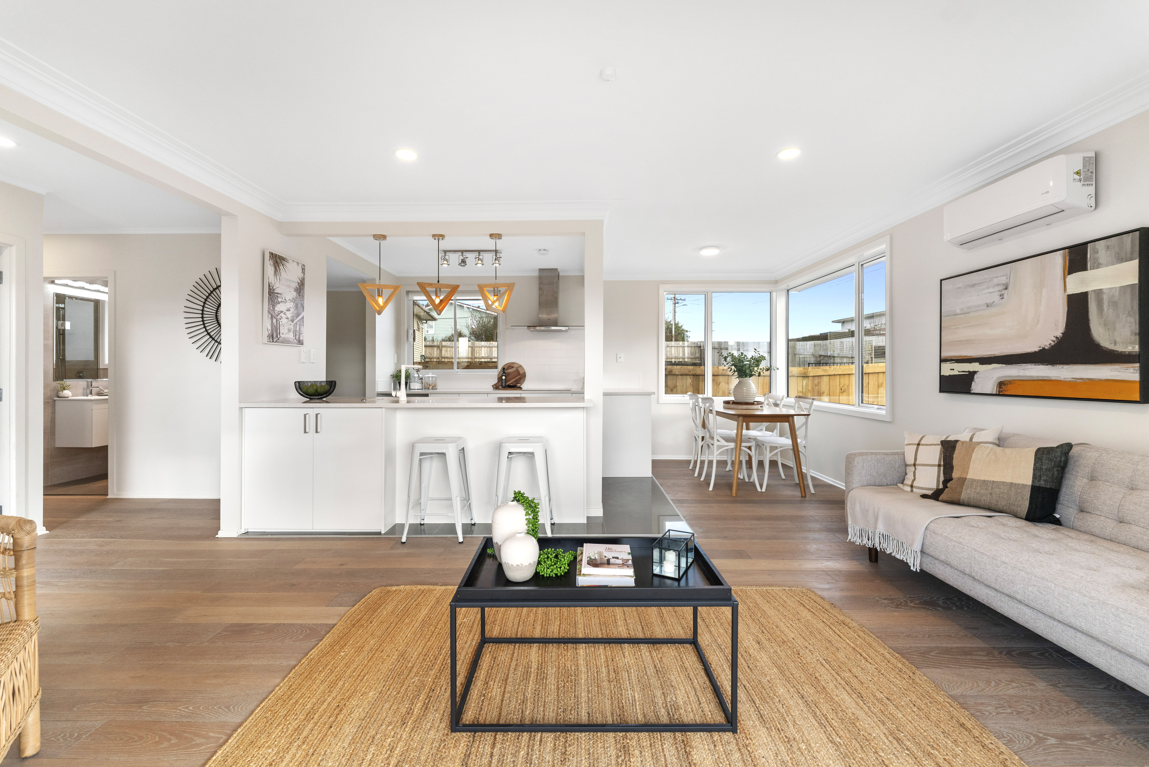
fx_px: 476
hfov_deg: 100.8
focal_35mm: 15
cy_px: 384
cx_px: 574
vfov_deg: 77.7
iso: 640
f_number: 7.1
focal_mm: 14.9
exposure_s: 1/125
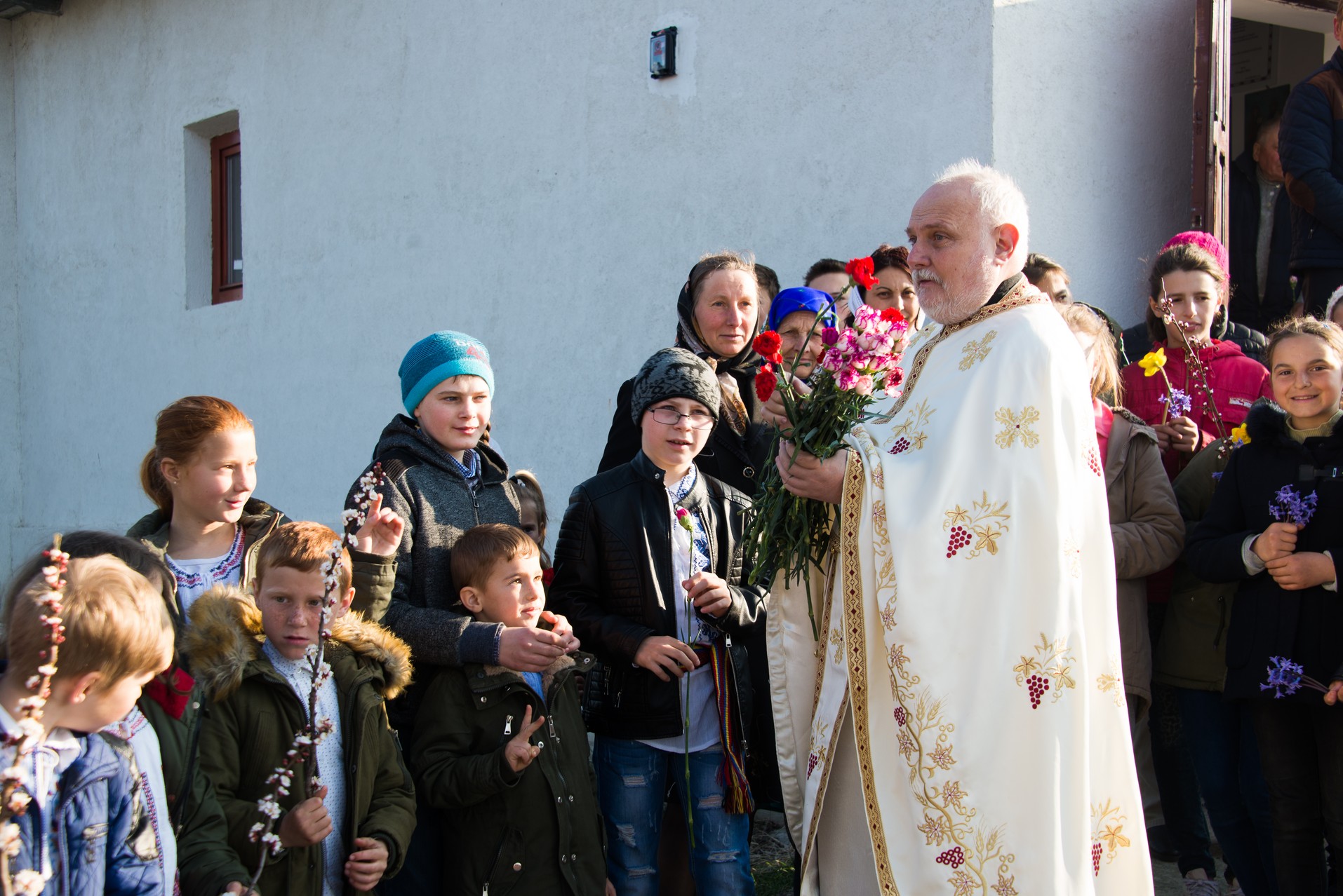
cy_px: 448
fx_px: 1941
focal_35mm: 52
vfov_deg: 26.0
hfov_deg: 38.2
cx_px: 672
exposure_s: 1/100
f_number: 7.1
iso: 100
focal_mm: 52
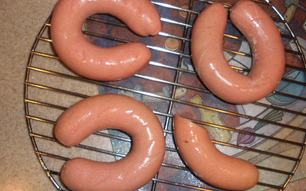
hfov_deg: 50.4
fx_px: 325
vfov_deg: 32.8
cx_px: 151
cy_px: 99
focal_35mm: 39
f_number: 3.5
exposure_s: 1/30
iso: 160
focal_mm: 6.3
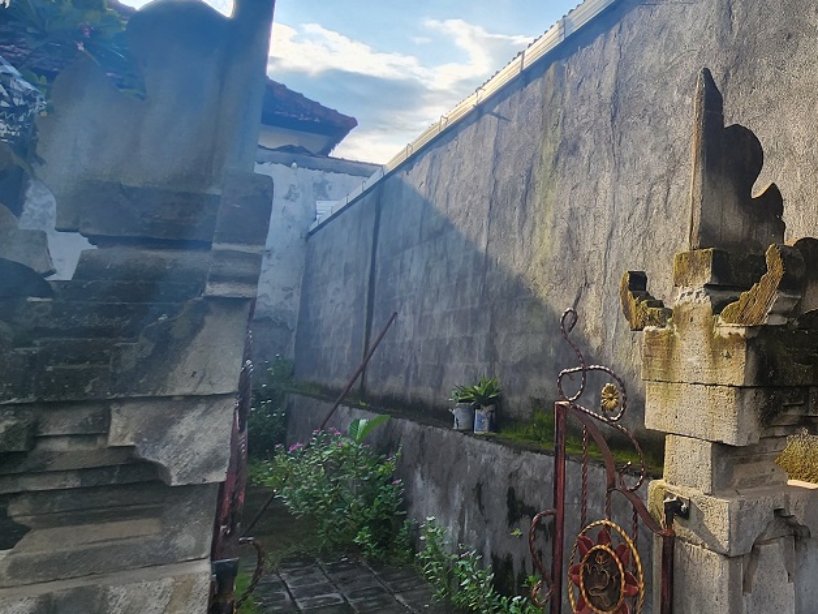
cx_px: 804
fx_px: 685
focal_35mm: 29
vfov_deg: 47.7
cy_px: 226
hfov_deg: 50.7
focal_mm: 2.2
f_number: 2.2
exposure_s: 1/1123
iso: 50
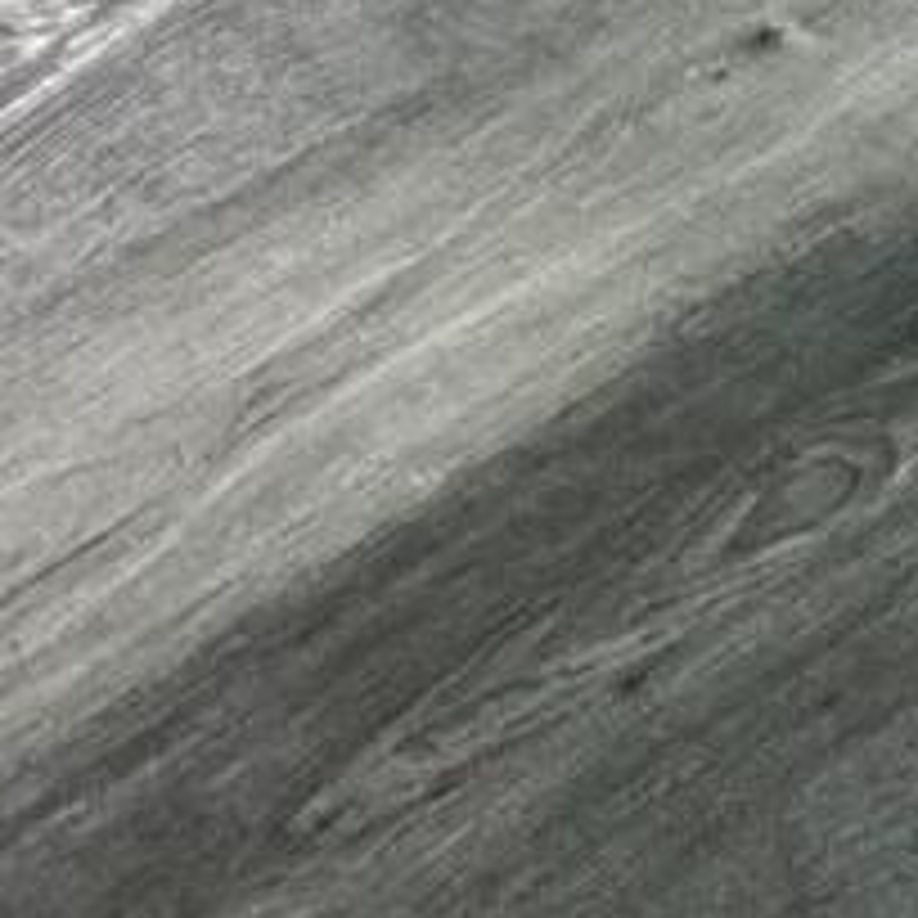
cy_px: -2102
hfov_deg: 12.4
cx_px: -936
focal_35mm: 124
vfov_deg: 9.6
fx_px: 3720
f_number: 2.2
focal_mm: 2.22
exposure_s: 1/120
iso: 200
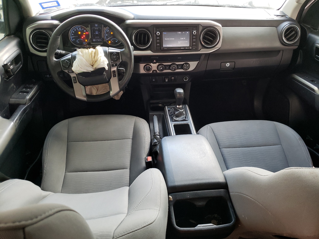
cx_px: 160
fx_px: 240
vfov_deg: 53.1
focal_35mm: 26
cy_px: 120
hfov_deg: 67.3
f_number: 1.5
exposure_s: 1/60.2
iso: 117
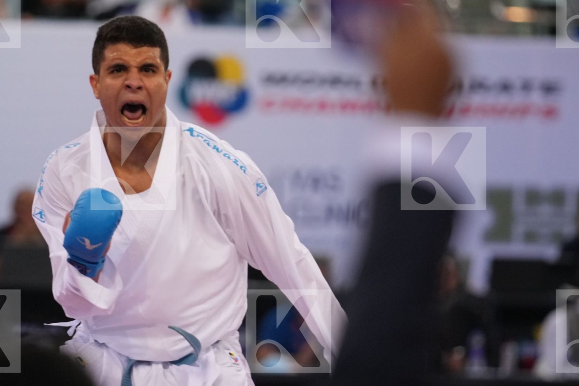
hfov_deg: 4.8
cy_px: 169
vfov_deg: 3.2
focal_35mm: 427
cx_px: 288
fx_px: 6866
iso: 2000
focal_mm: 200
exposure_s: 1/1000
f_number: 2.8
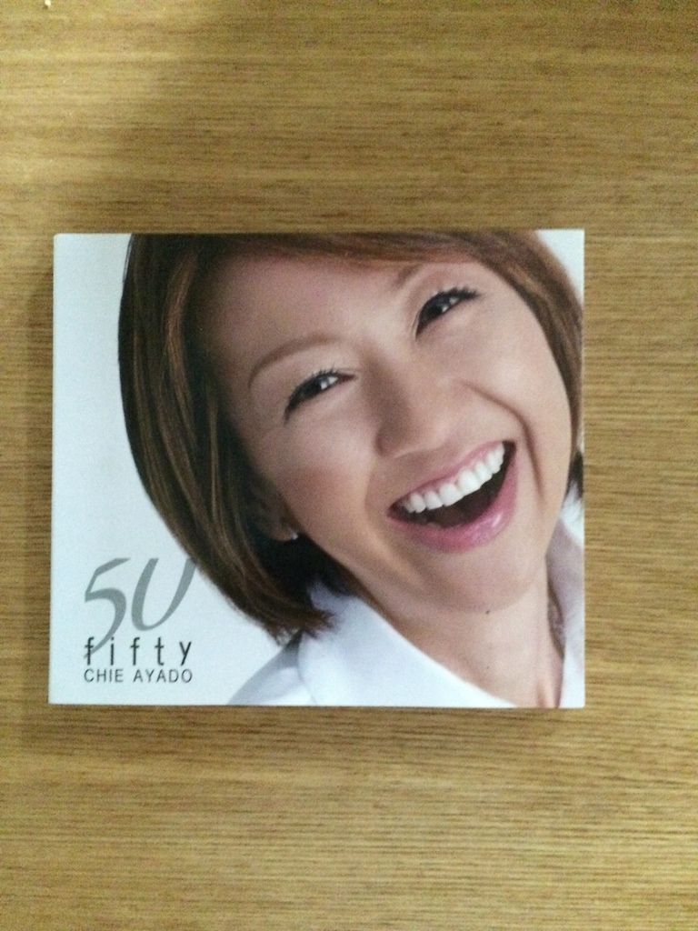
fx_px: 807
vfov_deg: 60.0
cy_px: 466
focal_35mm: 30
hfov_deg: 46.8
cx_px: 349
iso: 1250
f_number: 2.2
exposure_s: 1/15
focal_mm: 4.12
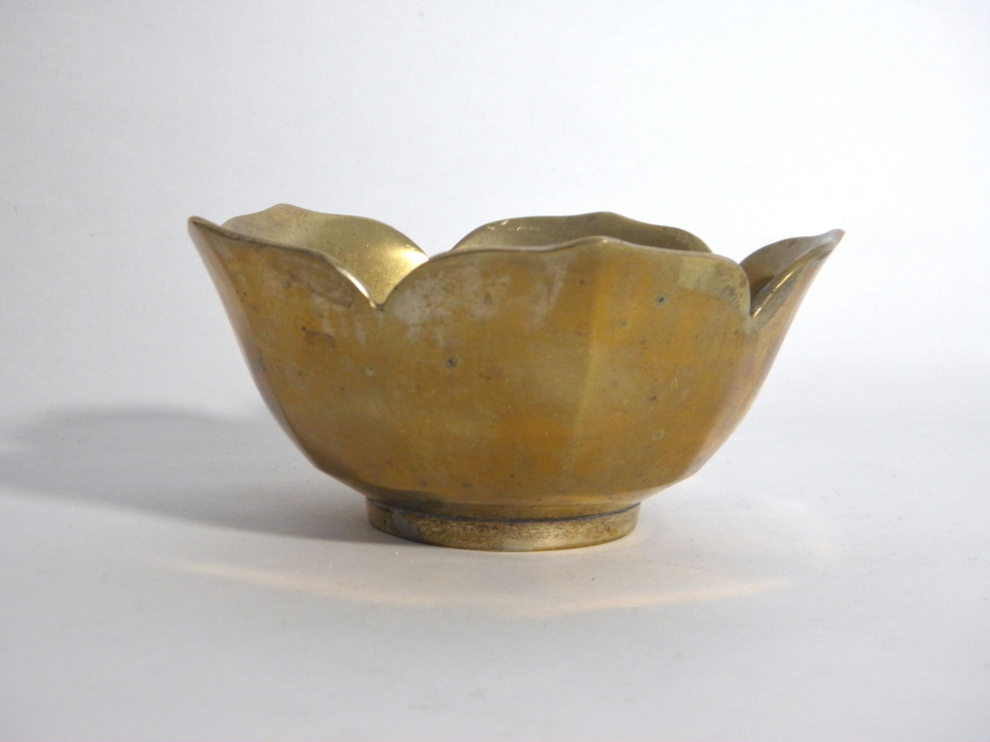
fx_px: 1544
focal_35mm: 54
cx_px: 495
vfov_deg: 27.0
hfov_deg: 35.5
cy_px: 371
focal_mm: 9.7
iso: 200
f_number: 4.1
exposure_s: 1/25
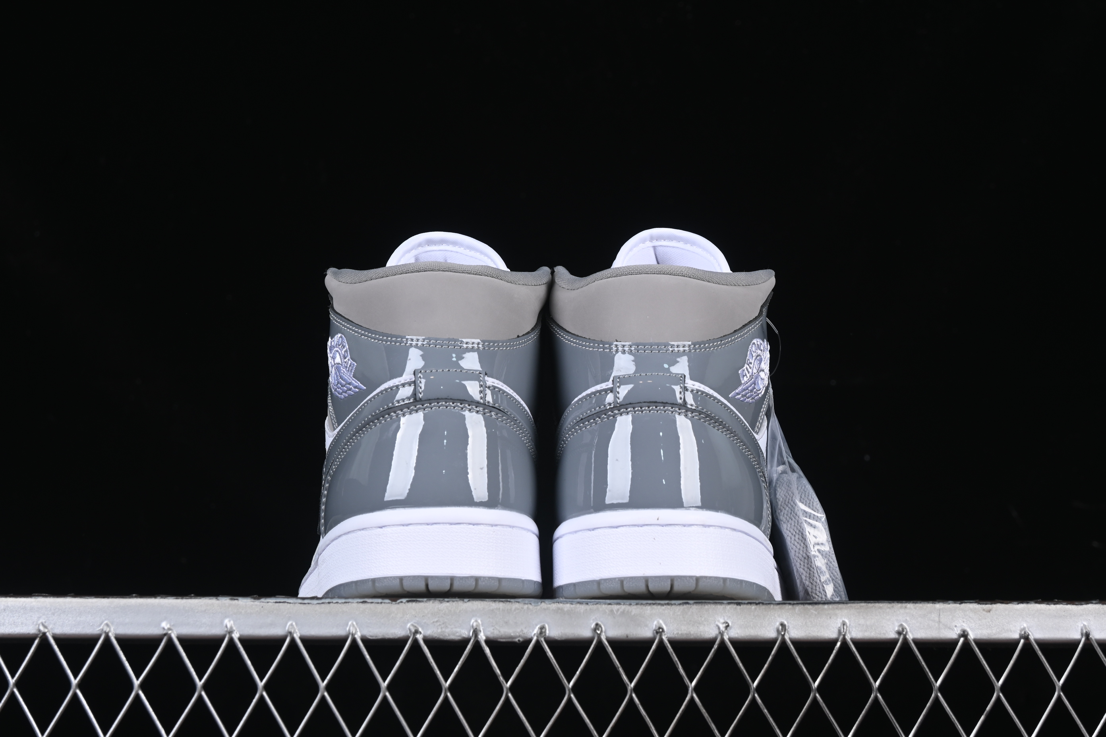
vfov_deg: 18.2
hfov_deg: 27.0
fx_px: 2304
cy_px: 368
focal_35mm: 75
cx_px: 553
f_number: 8
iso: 160
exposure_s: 1/80
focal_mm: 50
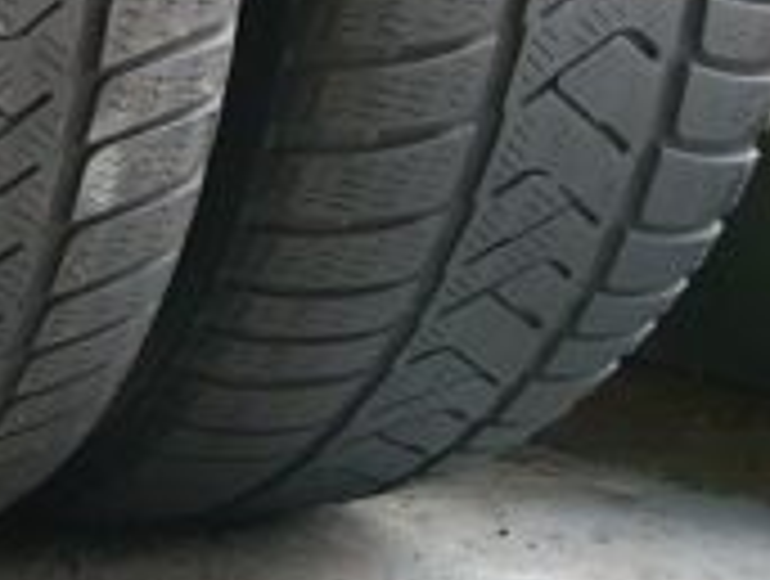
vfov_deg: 16.0
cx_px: -540
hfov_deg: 17.9
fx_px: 2028
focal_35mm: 91
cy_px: 9
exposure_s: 1/50
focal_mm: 4.32
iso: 500
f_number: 1.5
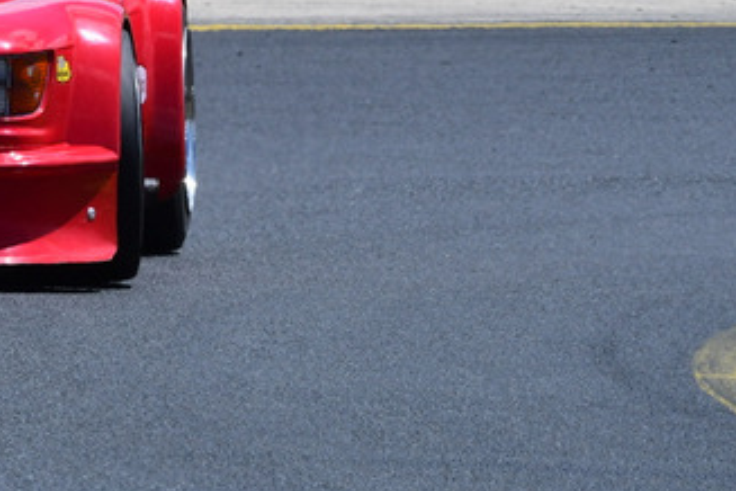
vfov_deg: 1.2
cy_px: -88
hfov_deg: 1.8
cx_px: -68
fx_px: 23264
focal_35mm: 1138
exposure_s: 1/640
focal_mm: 310
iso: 320
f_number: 11
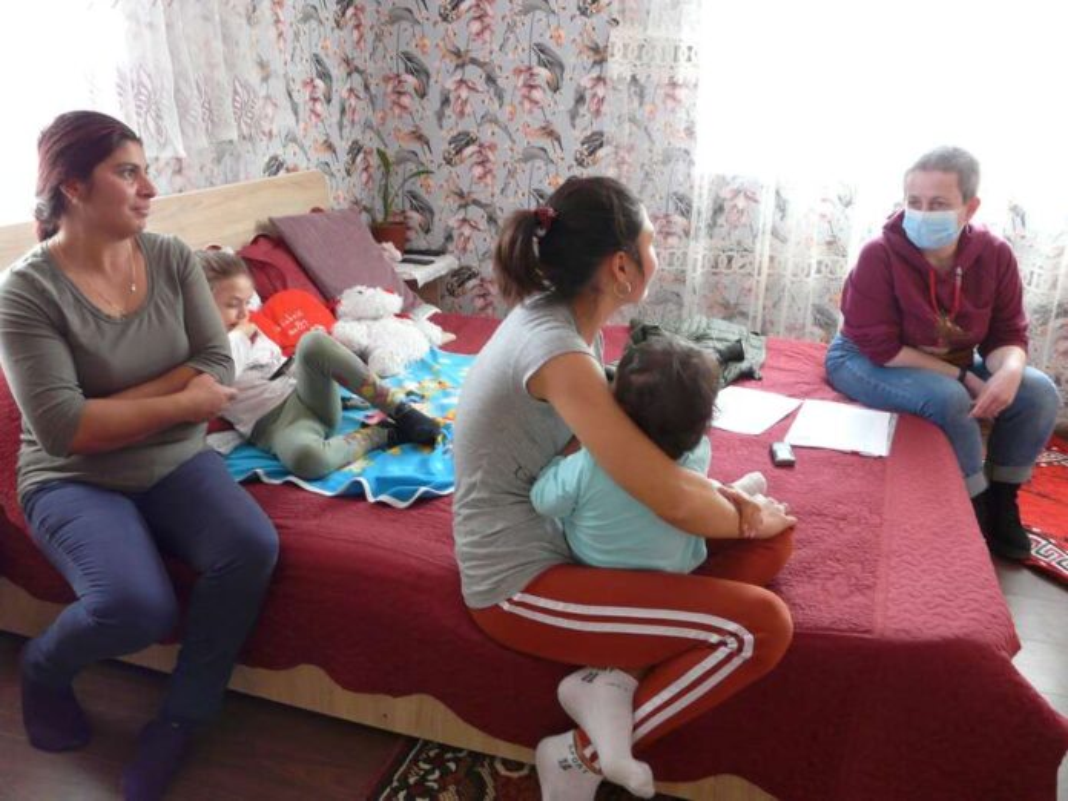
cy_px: 400
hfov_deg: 63.4
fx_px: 864
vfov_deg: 49.7
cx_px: 534
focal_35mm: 28
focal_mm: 4.6
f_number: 2.8
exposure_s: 1/25
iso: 200
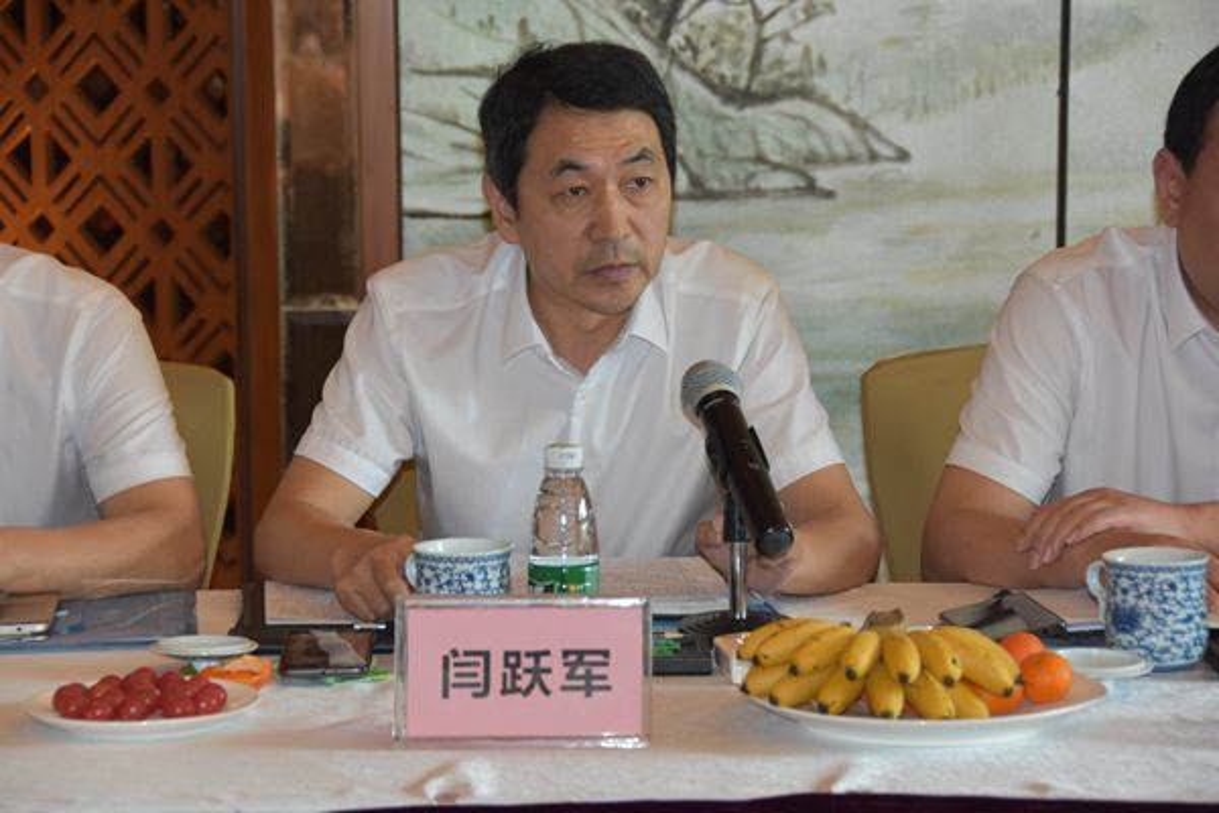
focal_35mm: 123
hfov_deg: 16.7
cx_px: 610
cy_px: 406
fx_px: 4165
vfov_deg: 11.1
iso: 1250
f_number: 5
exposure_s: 1/60
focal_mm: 82
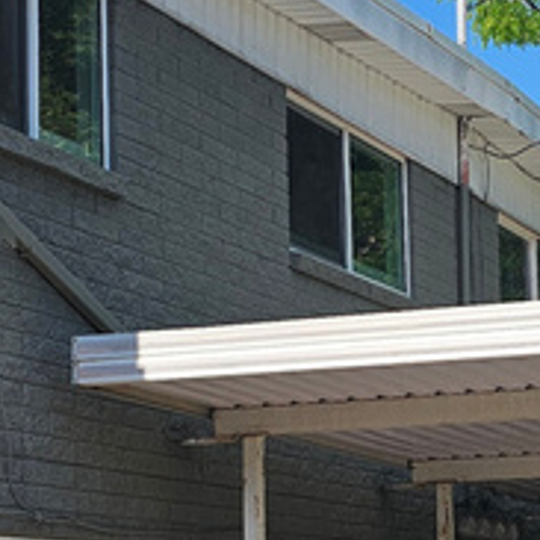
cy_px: 419
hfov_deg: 15.2
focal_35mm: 114
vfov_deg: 15.2
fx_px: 2012
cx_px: 457
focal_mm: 6.3
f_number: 1.7
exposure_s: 1/784
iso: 10
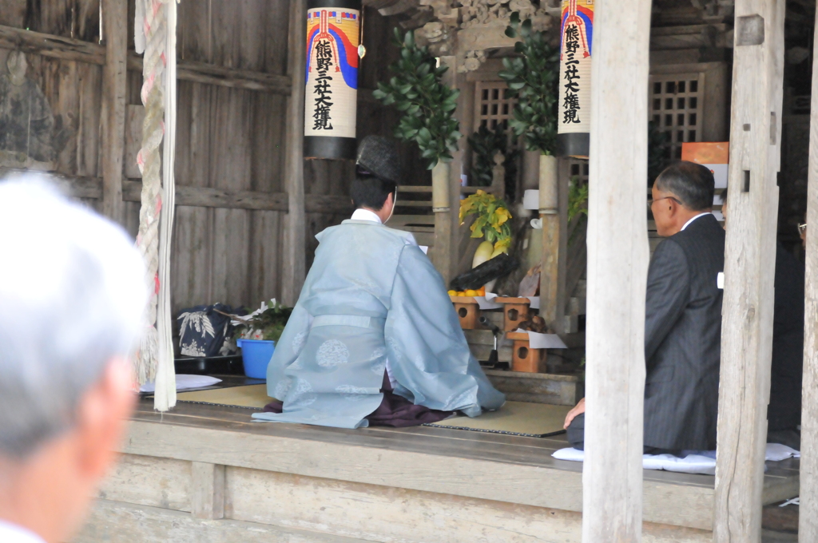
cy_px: 272
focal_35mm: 75
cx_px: 409
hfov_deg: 27.0
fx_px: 1702
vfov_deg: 18.1
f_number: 2.8
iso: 2800
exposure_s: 1/250
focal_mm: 50
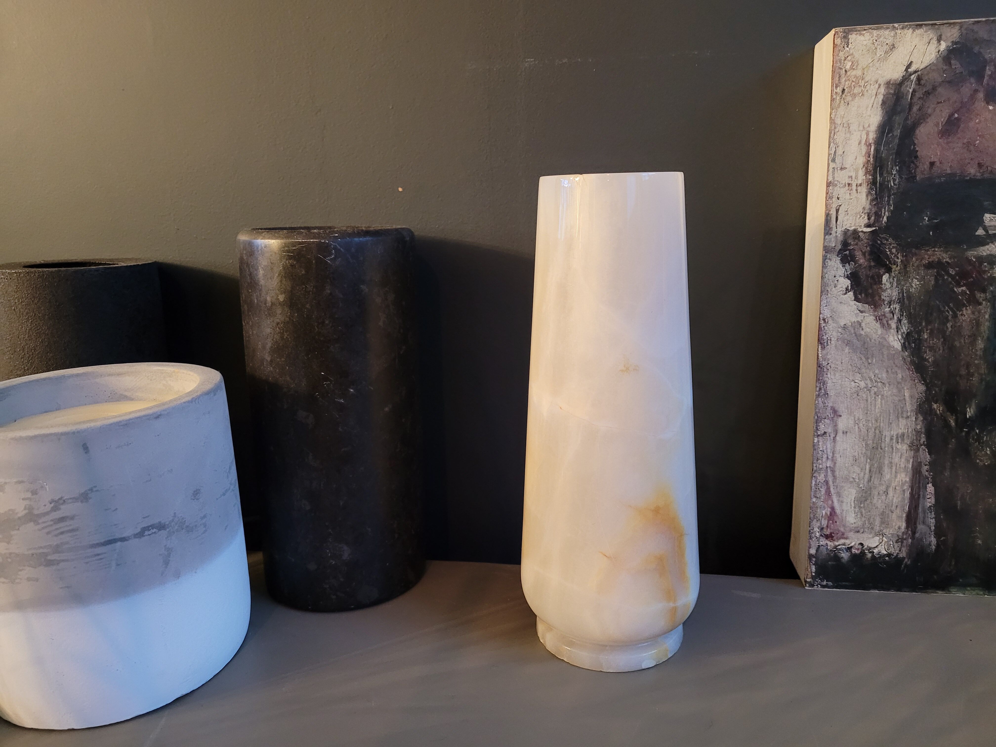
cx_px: 498
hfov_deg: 67.3
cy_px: 374
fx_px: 748
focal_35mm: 26
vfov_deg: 53.1
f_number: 1.8
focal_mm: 5.4
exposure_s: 1/25
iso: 640
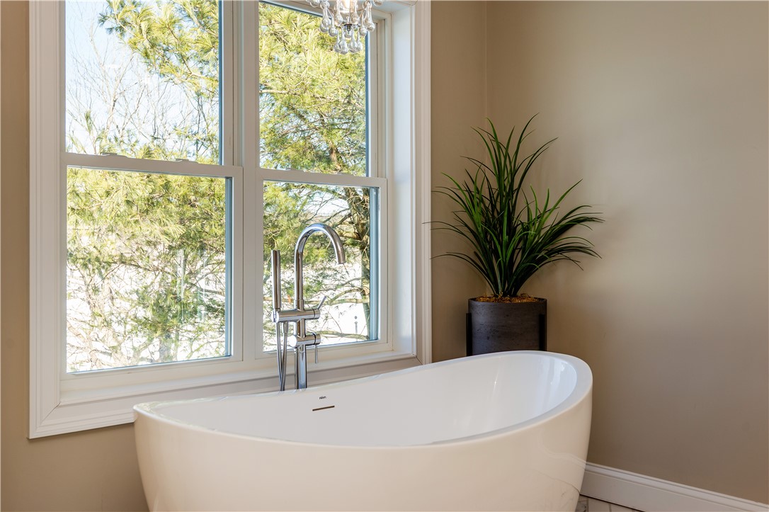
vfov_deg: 37.8
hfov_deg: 54.5
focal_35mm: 35
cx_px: 384
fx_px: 747
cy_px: 256
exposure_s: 1/30
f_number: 6.3
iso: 100
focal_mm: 35
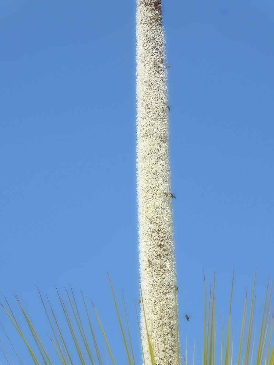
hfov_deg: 6.9
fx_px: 2259
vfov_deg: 9.2
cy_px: 182
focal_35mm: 214
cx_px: 137
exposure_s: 1/250
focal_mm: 38.4
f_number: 5.6
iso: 80
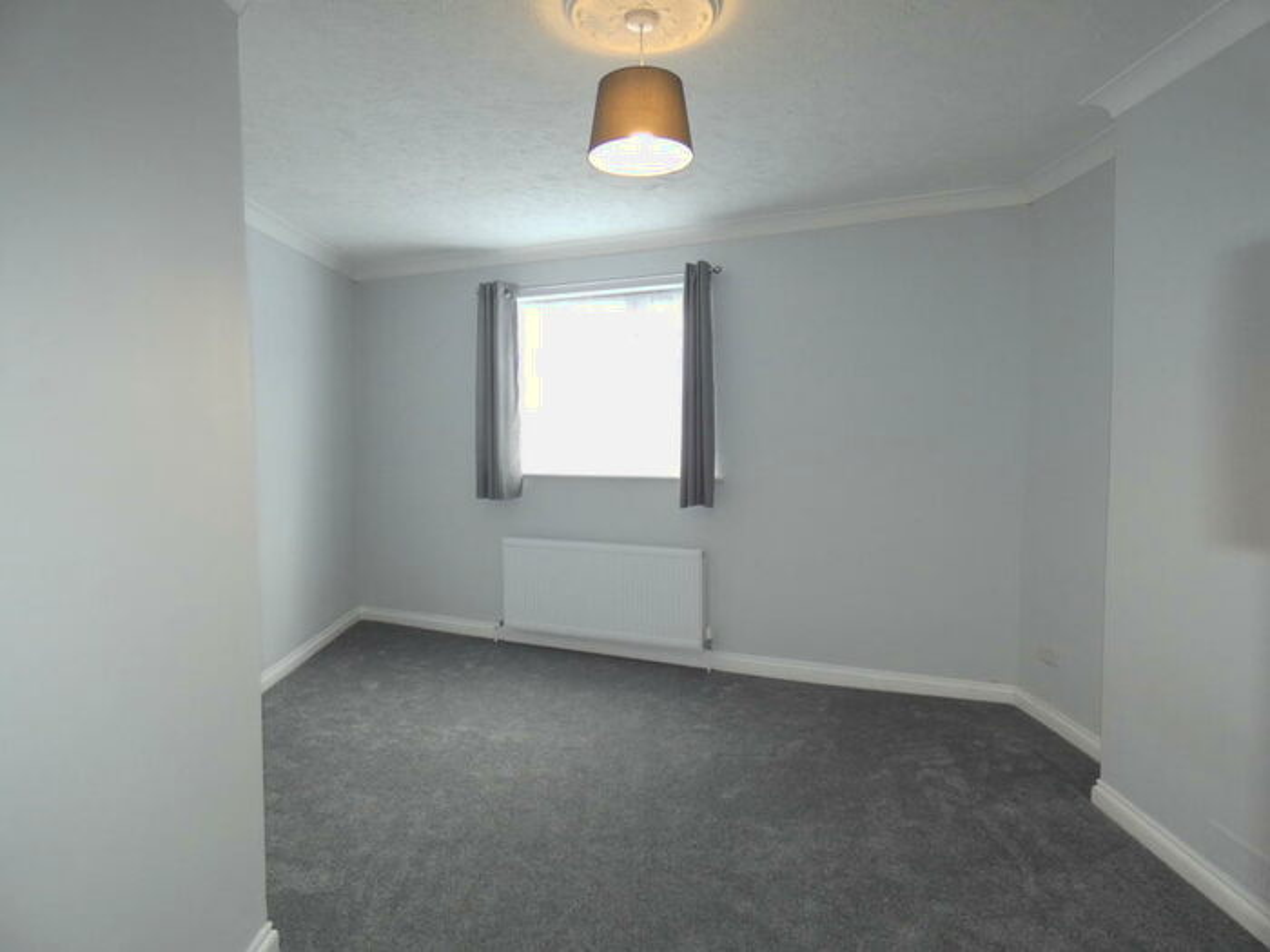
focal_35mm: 20
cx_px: 635
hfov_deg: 81.7
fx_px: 734
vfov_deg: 66.0
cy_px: 476
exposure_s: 1/60
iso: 200
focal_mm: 3.6
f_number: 2.8
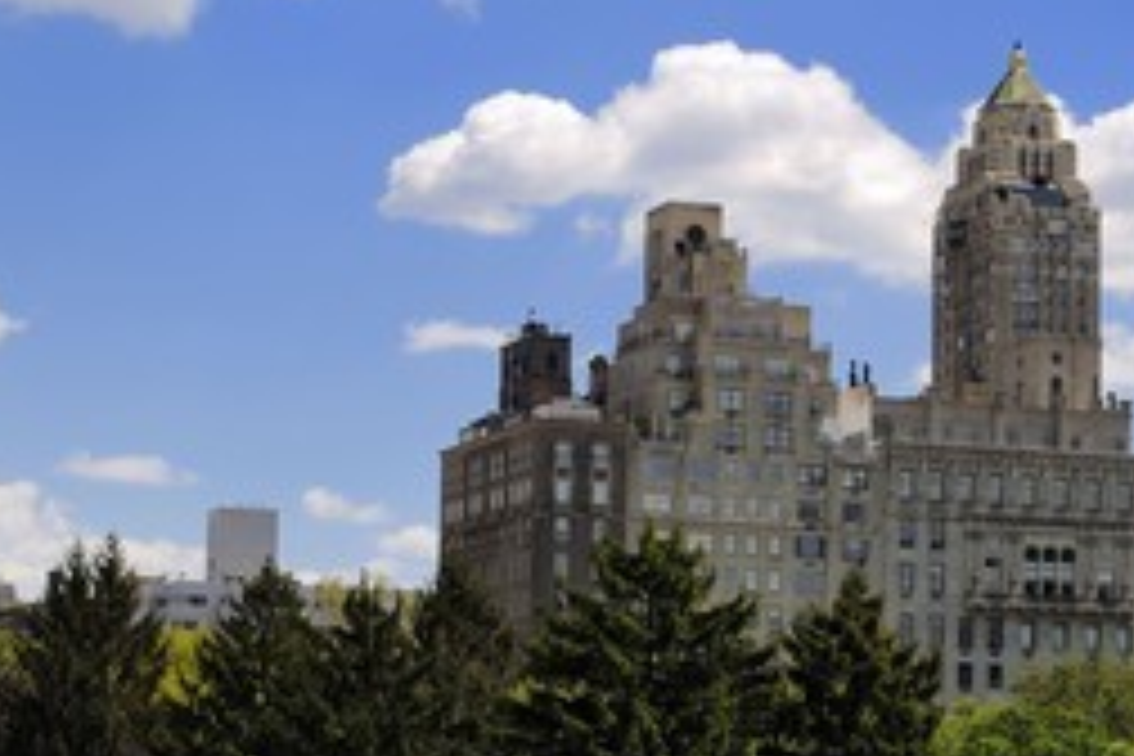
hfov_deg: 18.6
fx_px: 3465
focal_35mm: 110
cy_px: 536
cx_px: 711
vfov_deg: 12.4
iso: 200
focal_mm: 66
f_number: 8
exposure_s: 1/320
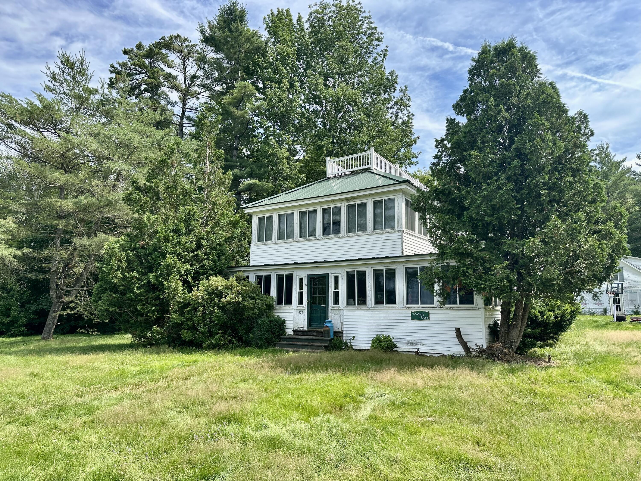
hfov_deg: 71.6
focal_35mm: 24
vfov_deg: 56.8
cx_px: 320
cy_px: 240
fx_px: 444
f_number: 1.78
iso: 80
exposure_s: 1/1949
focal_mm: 6.86
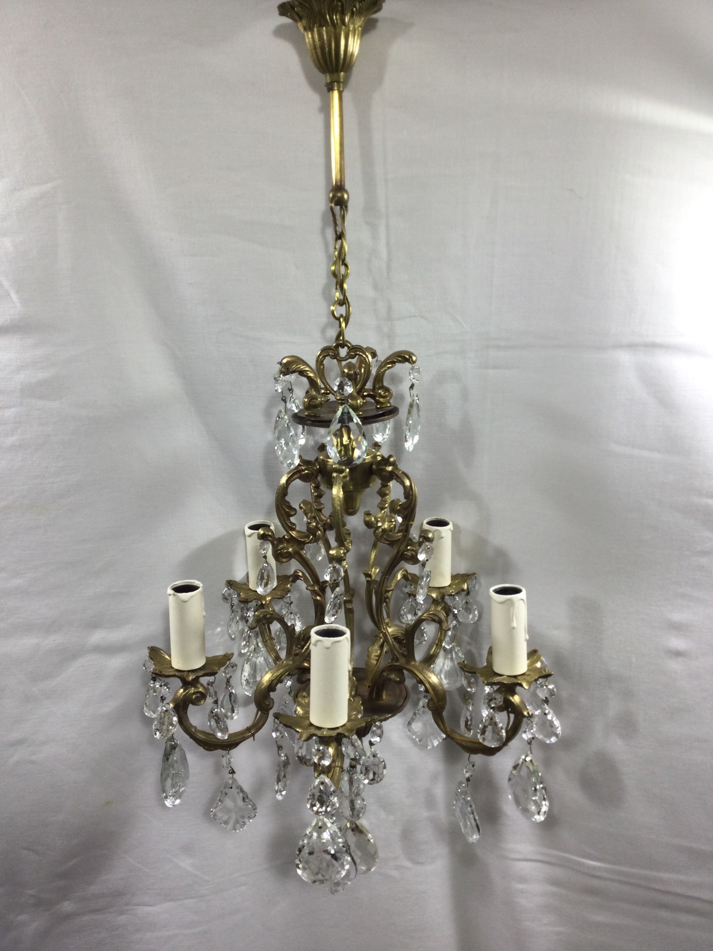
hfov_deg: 45.4
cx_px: 356
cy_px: 476
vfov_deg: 58.4
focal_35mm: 31
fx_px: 851
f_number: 2.4
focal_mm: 3.3
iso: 25
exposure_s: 1/50
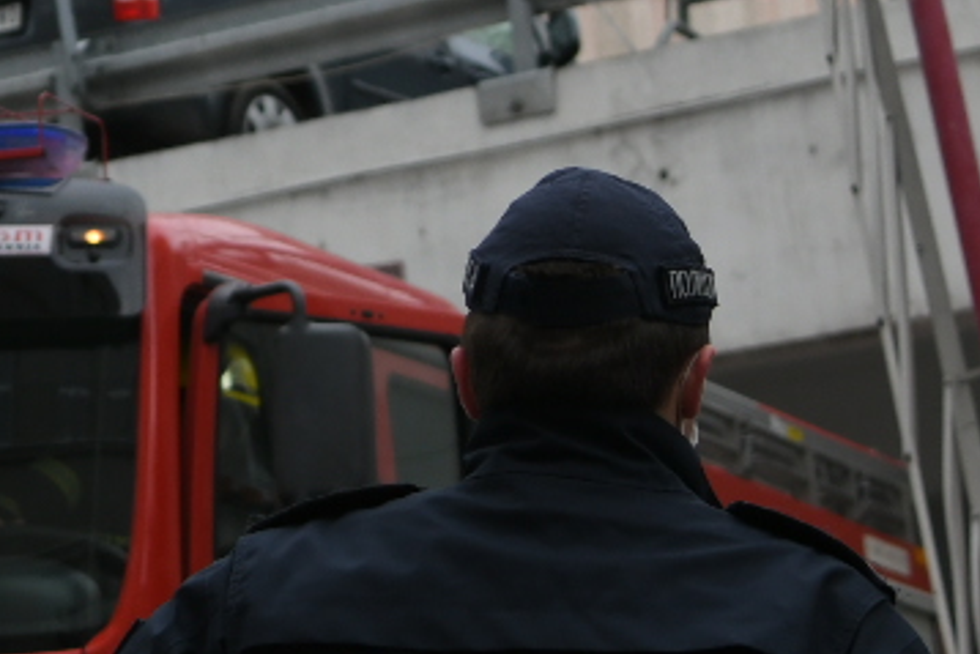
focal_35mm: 208
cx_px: -115
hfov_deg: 9.8
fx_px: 5664
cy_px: -109
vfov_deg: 6.6
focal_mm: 46
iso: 400
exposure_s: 1/800
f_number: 4
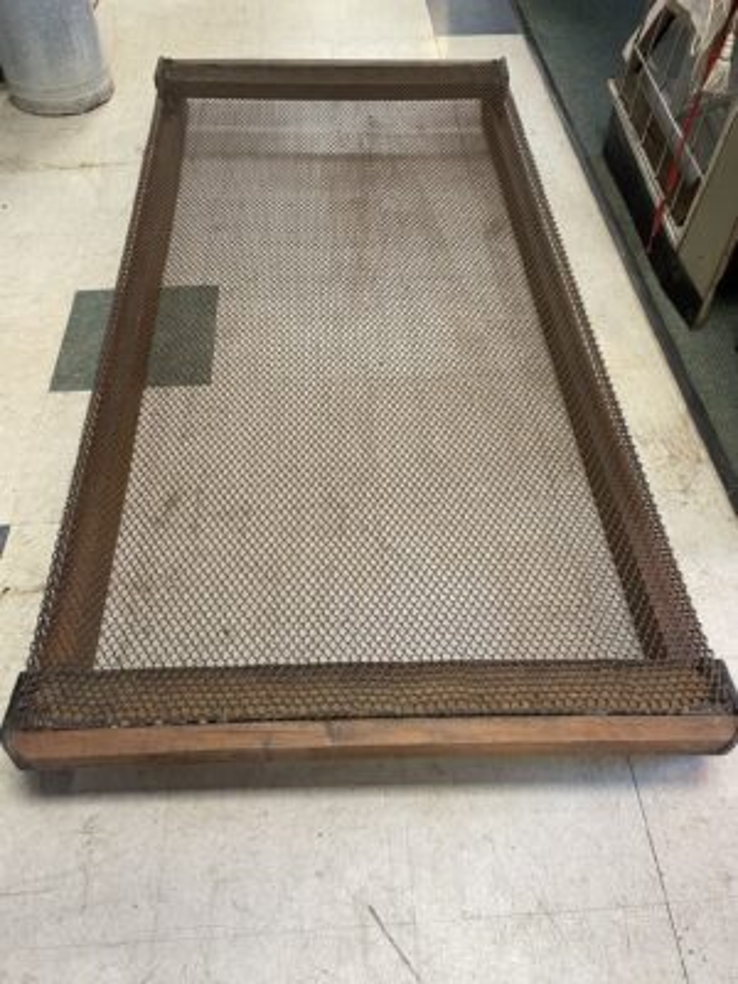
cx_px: 369
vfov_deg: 67.3
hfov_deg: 53.1
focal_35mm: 26
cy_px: 492
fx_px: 739
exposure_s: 1/60
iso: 160
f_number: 1.6
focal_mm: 4.2
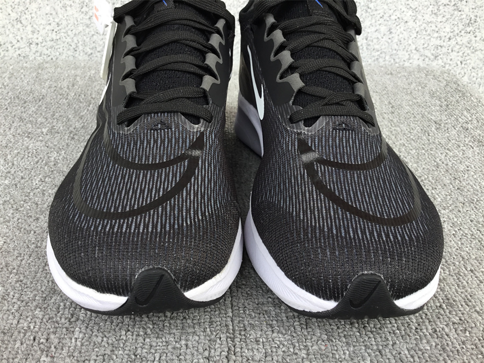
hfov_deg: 58.4
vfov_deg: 45.4
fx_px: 433
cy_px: 182
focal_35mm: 31
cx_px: 242
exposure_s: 1/152
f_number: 2.4
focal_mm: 3.3
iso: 25
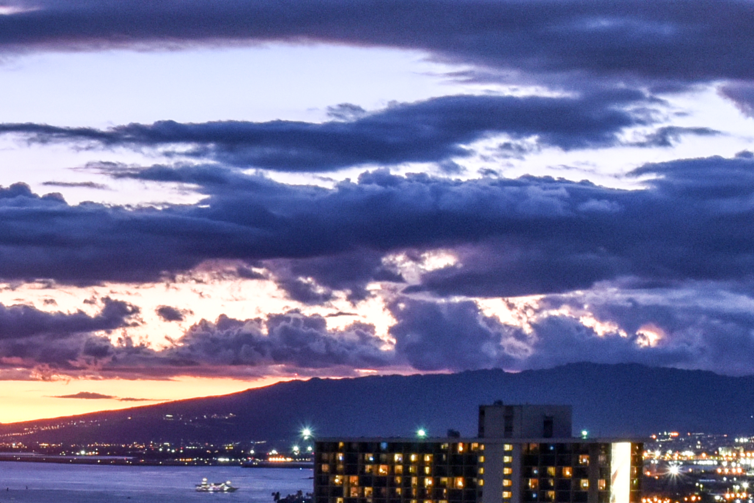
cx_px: -311
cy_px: 787
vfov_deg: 10.3
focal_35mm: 128
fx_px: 2682
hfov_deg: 15.0
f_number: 11
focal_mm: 31
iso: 800
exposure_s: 4
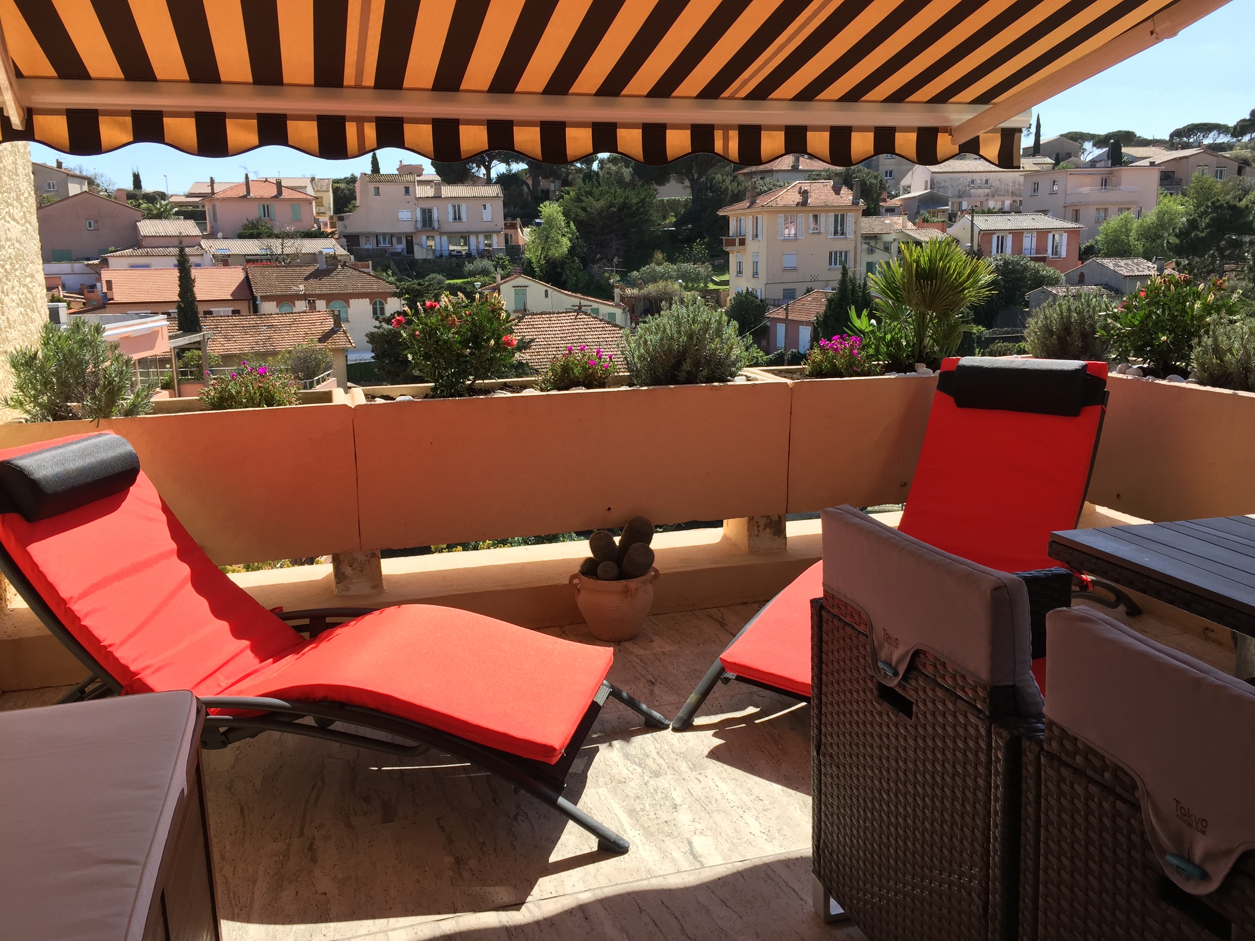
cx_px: 628
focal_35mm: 29
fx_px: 1051
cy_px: 470
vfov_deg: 48.2
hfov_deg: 61.7
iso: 32
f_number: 2.2
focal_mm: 4.15
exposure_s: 1/1199
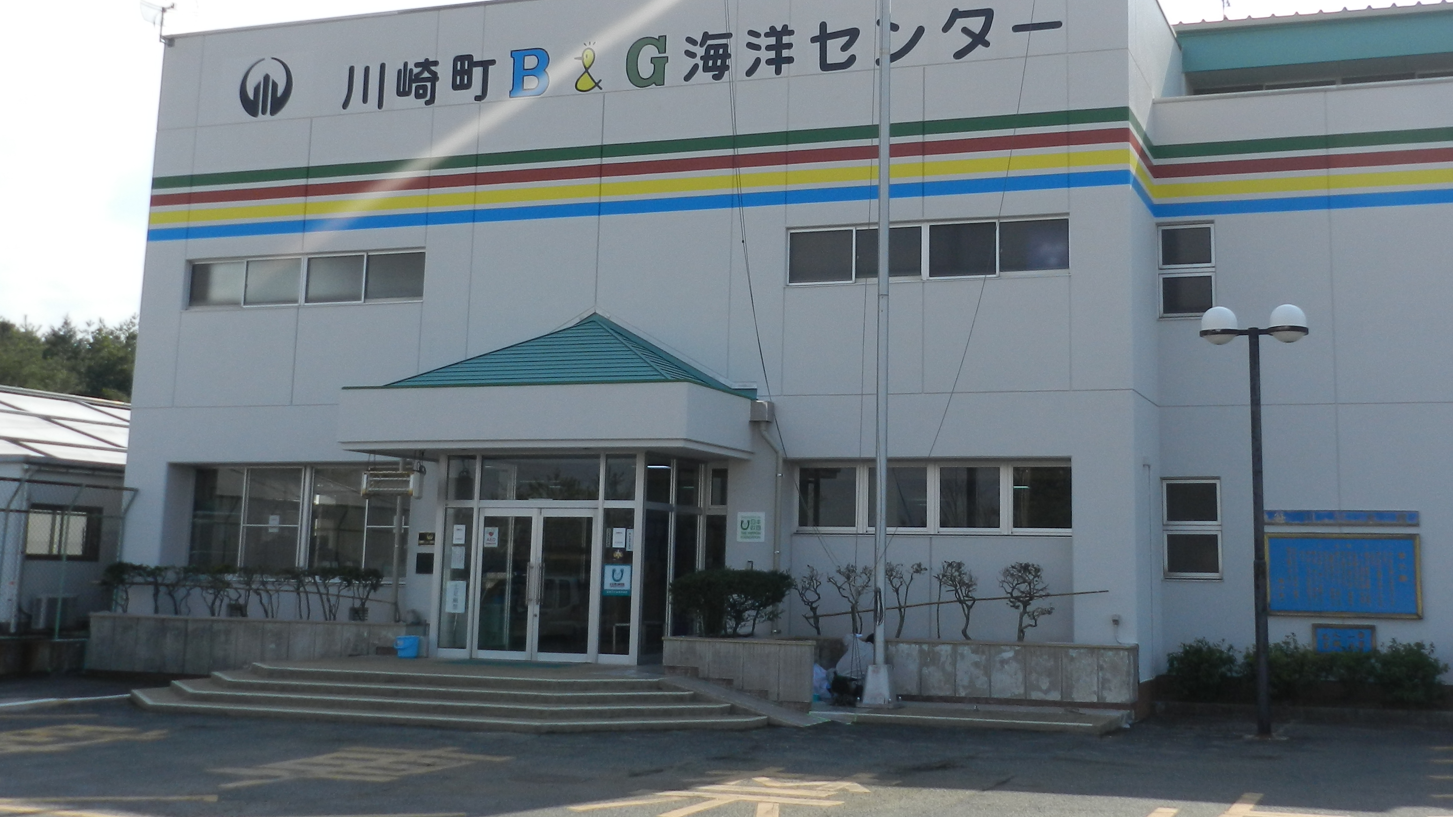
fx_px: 1734
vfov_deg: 26.3
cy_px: 255
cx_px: 808
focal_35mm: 45
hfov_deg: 45.4
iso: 160
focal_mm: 5.6
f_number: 3.7
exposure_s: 1/1250
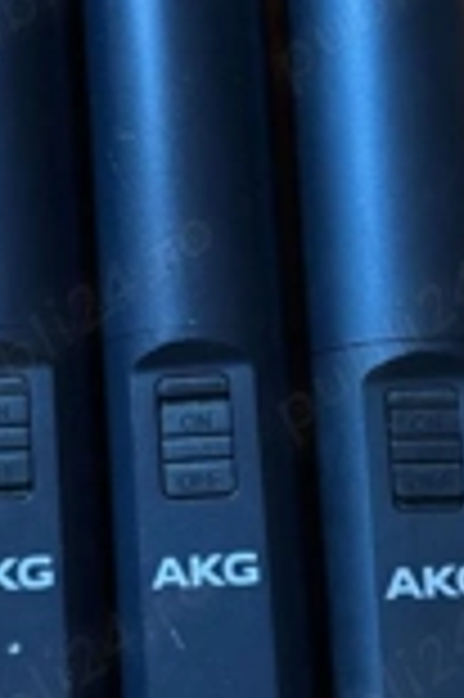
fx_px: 1356
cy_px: 378
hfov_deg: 19.4
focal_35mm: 70
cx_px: 158
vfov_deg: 28.9
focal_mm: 5.96
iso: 640
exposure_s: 1/39
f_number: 1.6
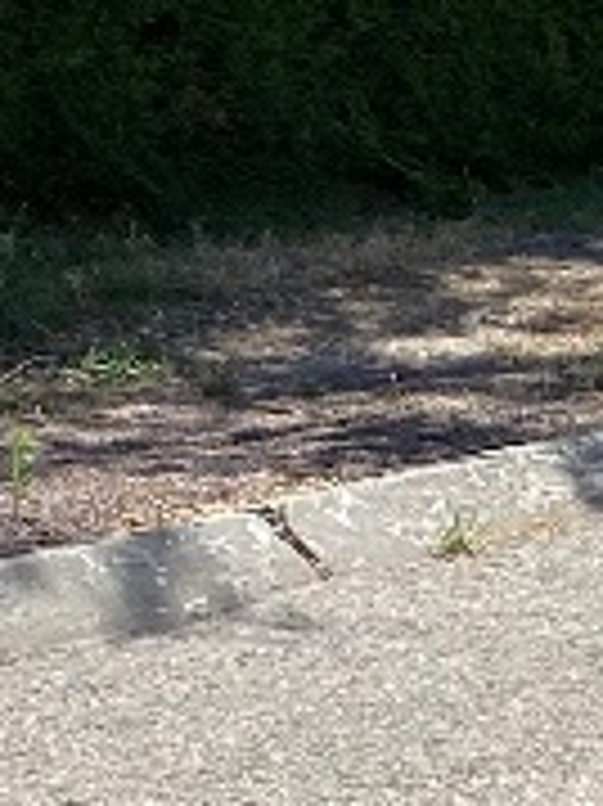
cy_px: 1198
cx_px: 2138
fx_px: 4325
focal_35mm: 186
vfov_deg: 10.3
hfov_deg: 6.8
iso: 32
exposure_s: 1/2028
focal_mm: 4.25
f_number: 1.8
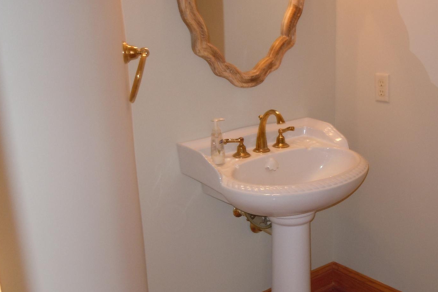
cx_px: 293
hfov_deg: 38.4
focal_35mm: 51
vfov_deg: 26.4
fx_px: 621
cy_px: 187
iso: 200
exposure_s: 1/20
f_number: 4
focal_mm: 5.9
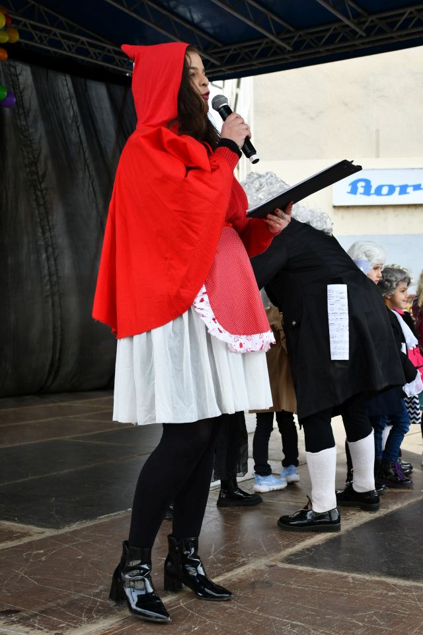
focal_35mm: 52
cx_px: 212
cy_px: 318
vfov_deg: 38.2
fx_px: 916
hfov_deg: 26.0
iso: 400
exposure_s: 1/250
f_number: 5.6
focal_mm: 35
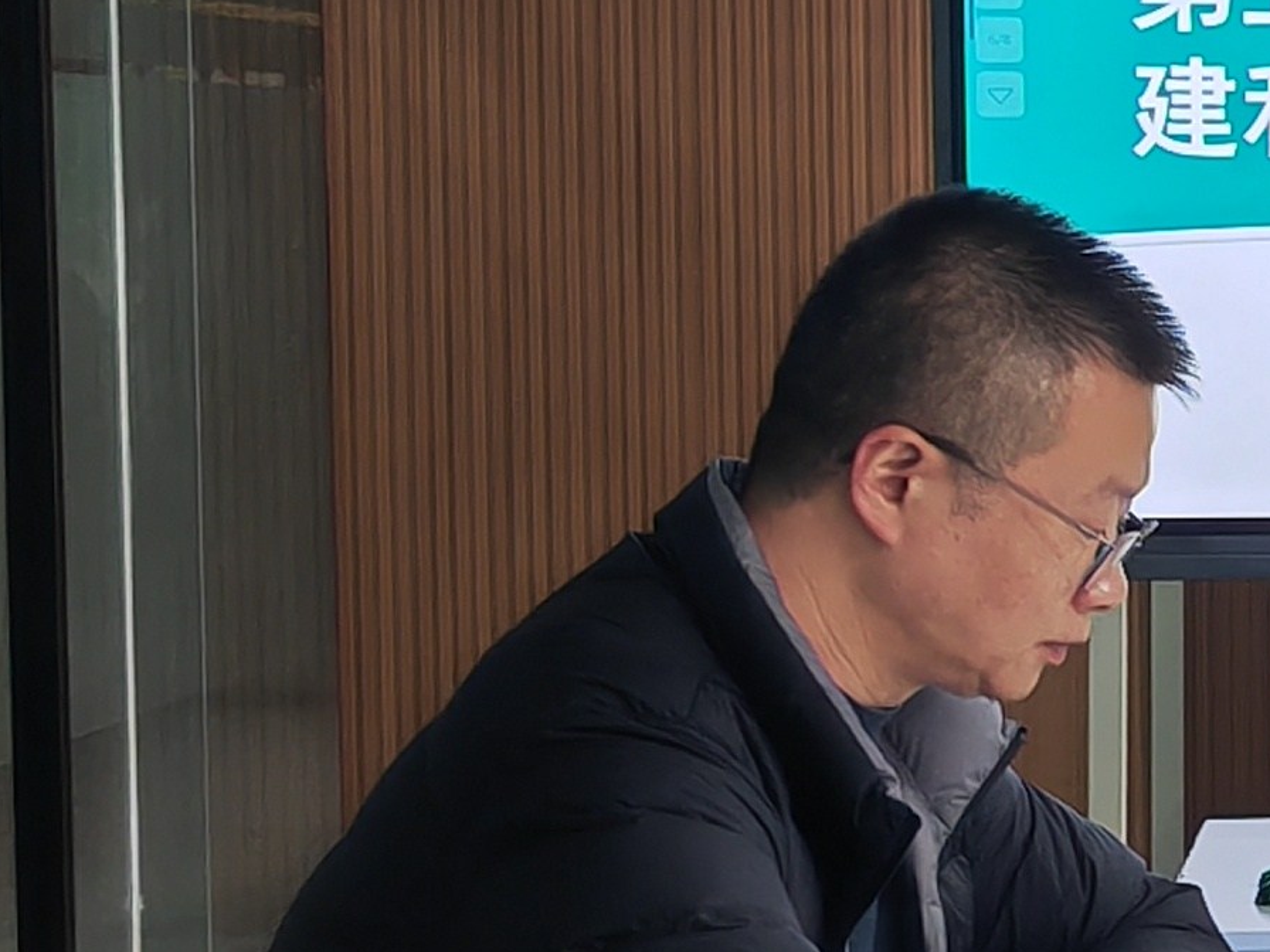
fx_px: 5870
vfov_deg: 9.3
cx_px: 2512
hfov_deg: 11.2
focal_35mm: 160
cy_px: 538
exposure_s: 1/93
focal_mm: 5.52
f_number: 1.9
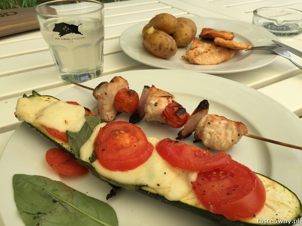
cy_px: 113
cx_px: 151
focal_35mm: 29
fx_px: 253
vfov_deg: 48.2
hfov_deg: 61.7
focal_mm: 4.15
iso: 32
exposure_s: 1/807
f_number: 2.2
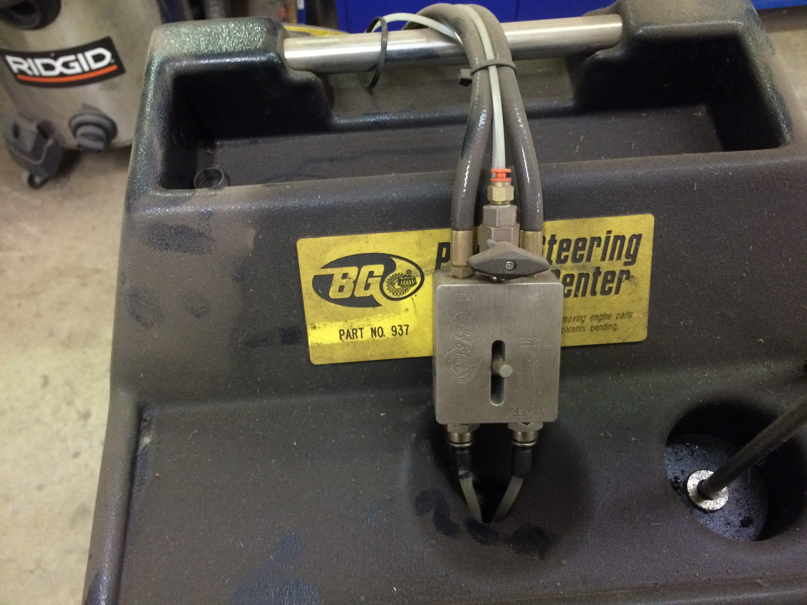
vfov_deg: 48.2
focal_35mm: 29
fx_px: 676
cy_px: 302
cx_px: 404
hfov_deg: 61.7
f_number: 2.2
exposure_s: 1/20
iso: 320
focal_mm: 4.15
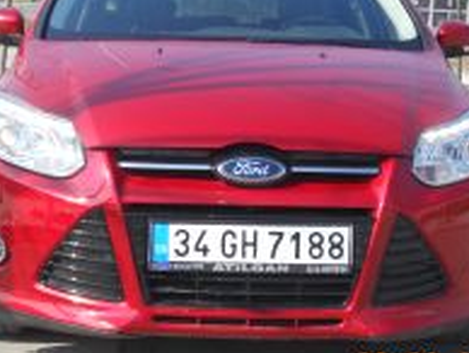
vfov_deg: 17.8
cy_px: 115
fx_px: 1126
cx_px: 244
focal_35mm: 83
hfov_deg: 23.5
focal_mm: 8.2
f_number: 4.3
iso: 80
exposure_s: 1/320
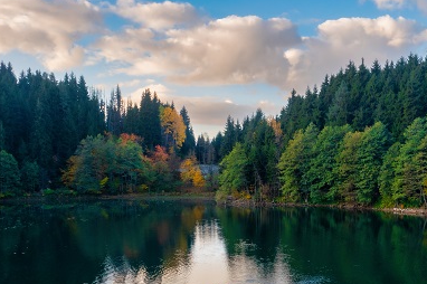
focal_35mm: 44
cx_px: 269
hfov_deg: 44.1
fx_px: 521
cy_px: 200
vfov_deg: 30.1
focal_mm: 10.26
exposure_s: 1/60
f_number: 7.1
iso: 100
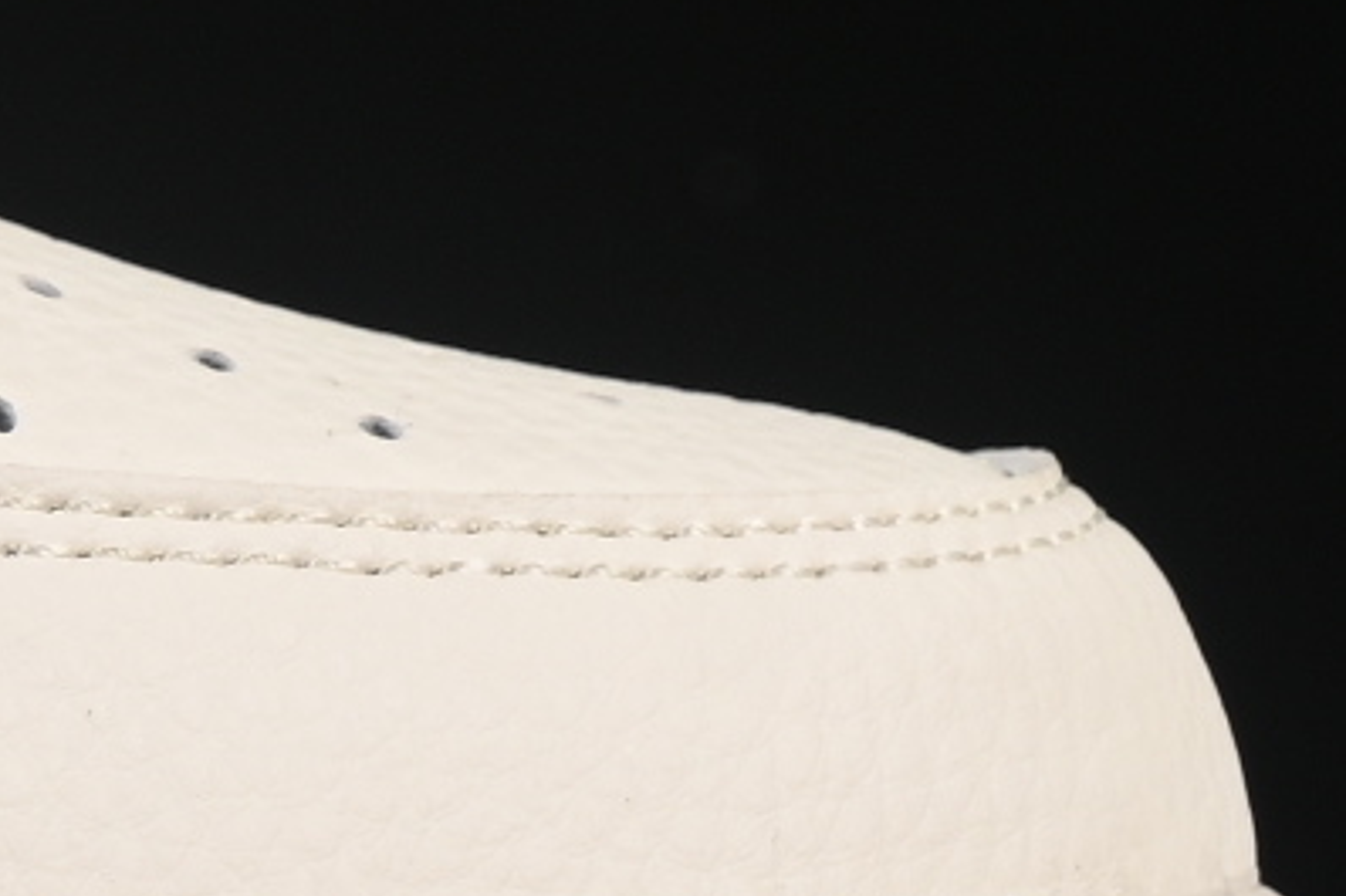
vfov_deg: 2.6
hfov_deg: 3.9
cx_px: -1968
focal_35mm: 525
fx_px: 19620
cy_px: -298
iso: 160
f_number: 8
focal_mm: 50
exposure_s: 1/80
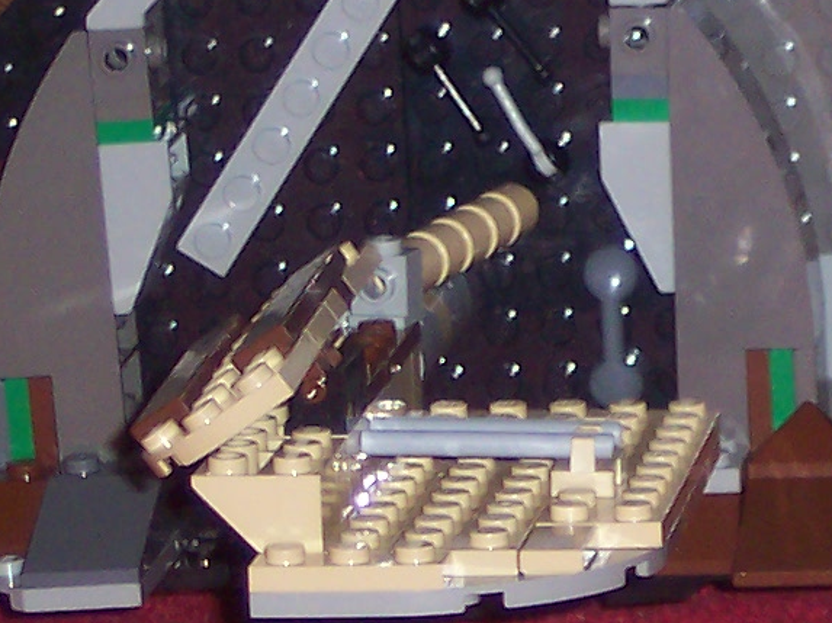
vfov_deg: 4.3
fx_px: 8215
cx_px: 1310
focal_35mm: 342
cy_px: 154
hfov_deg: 5.7
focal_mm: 16
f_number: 3.8
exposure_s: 1/45
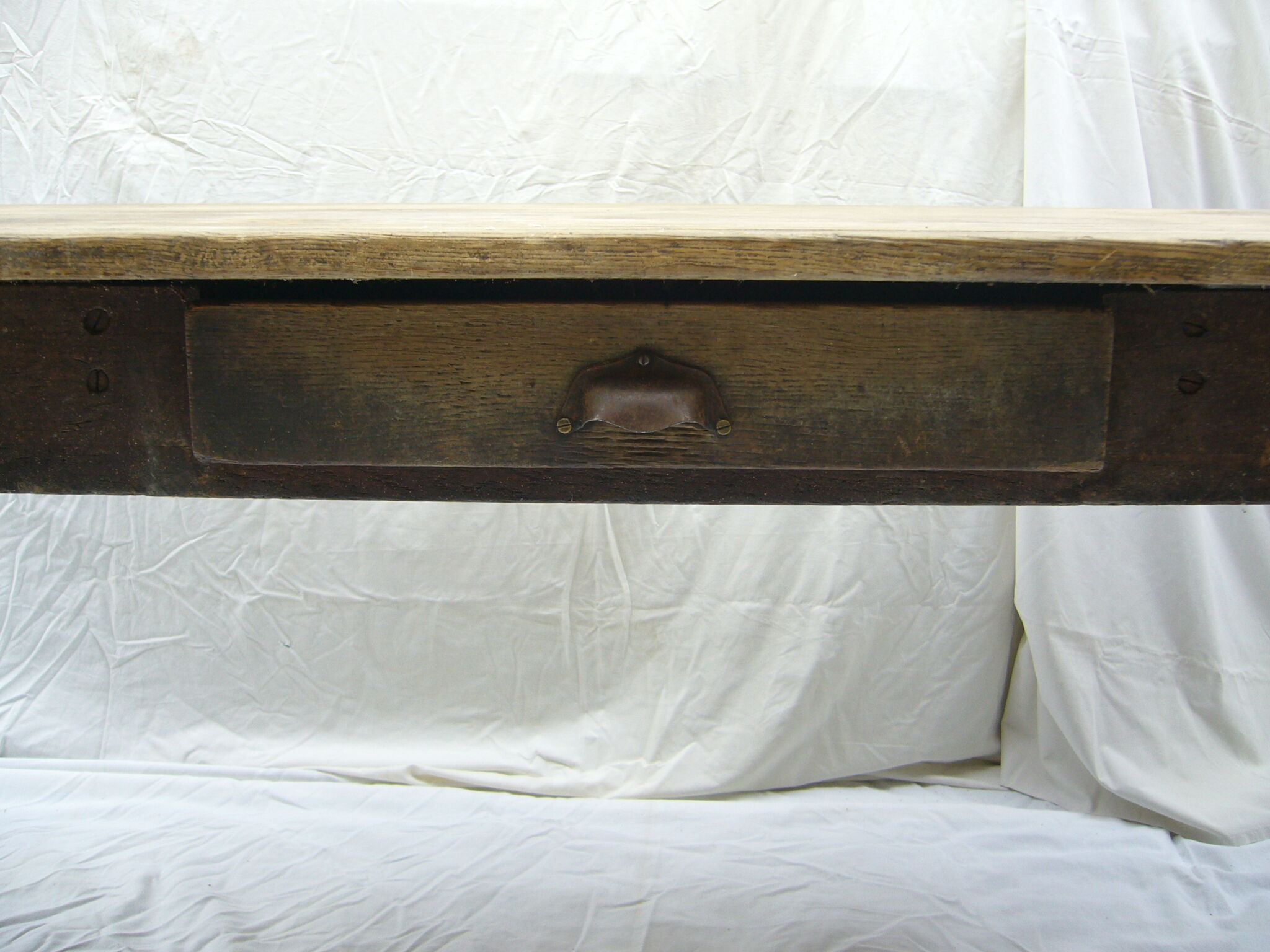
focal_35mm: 35
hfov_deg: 52.6
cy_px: 476
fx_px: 1284
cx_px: 635
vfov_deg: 40.7
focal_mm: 5.8
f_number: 2.8
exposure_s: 1/60
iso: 80
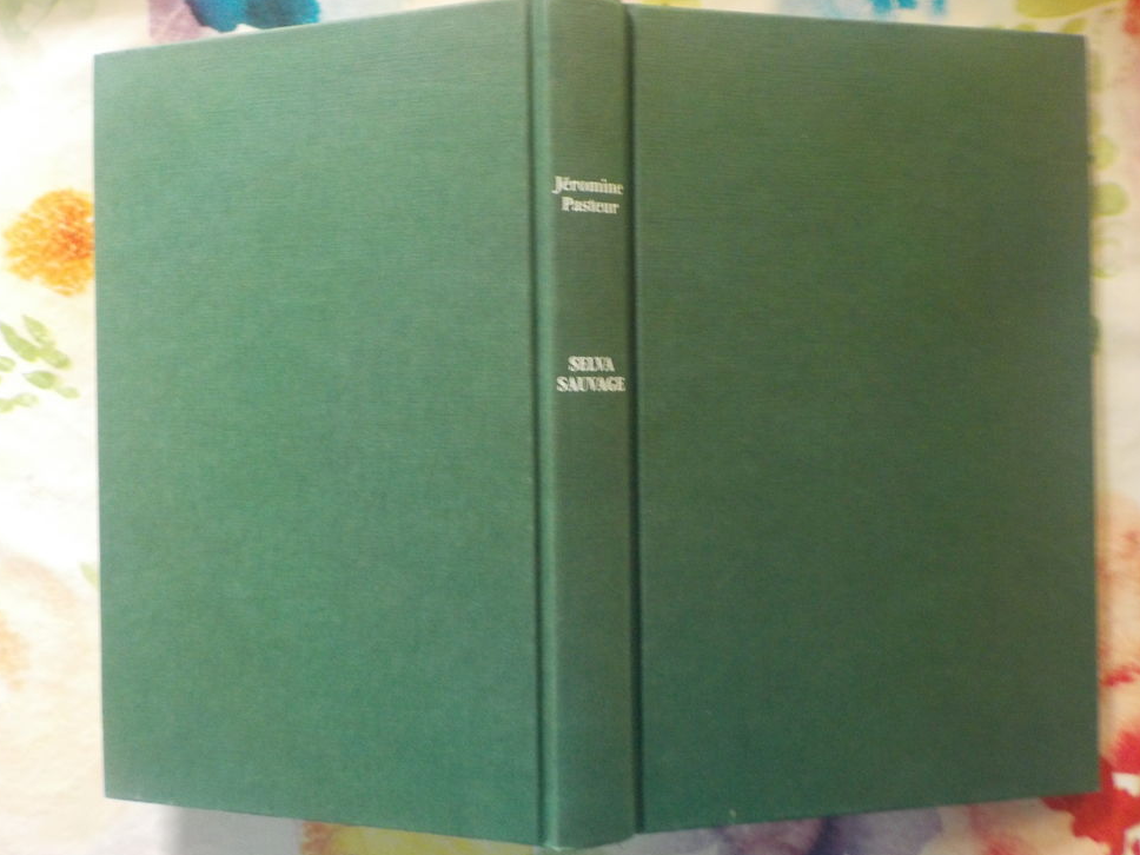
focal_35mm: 31
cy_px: 419
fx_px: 1021
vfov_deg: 45.4
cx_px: 571
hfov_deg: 58.4
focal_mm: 4.1
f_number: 3.3
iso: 400
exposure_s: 1/8
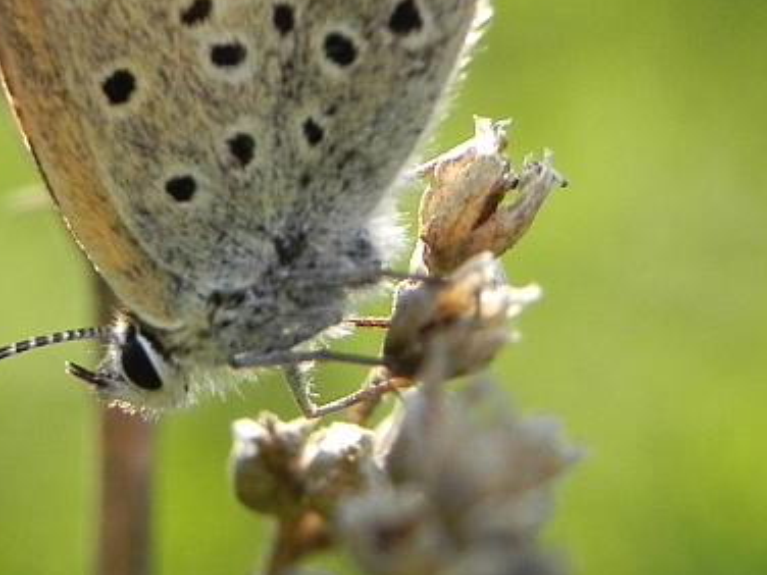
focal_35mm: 259
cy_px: 261
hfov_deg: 7.6
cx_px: -131
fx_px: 5739
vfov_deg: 5.7
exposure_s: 1/143
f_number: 4.5
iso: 160
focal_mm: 16.9
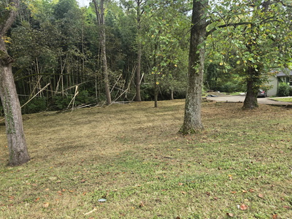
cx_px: 146
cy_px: 110
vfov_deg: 58.9
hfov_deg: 73.9
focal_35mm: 23
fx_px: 194
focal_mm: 6.3
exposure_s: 1/180
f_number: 1.7
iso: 20
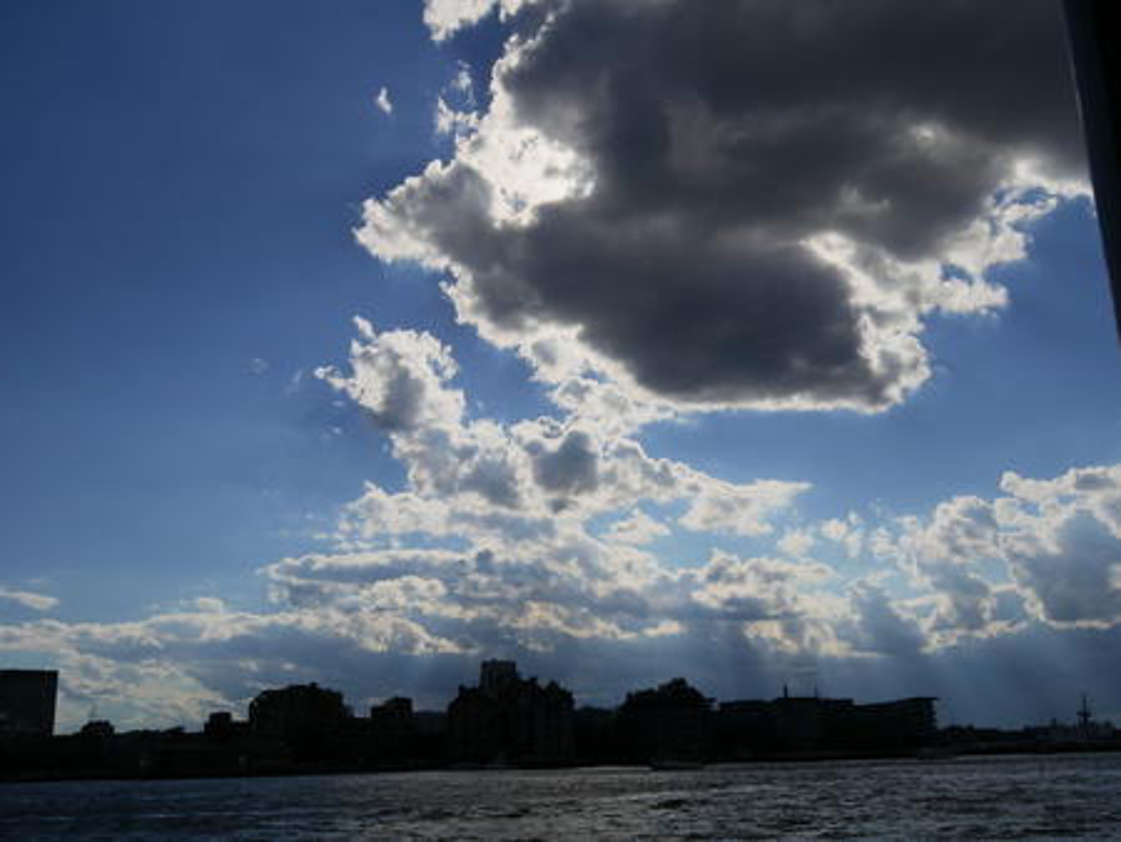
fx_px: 1166
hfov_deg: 51.3
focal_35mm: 36
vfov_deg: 39.7
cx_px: 560
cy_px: 421
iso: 200
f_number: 16
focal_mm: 18
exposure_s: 1/1300
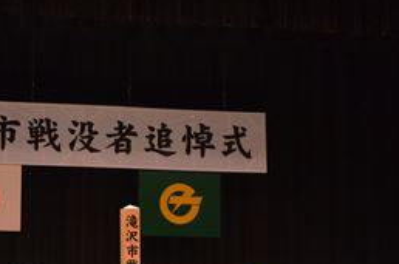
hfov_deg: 12.8
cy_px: 197
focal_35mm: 160
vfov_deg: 8.5
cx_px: 110
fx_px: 1770
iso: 3200
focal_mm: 55
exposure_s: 1/200
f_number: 4.8
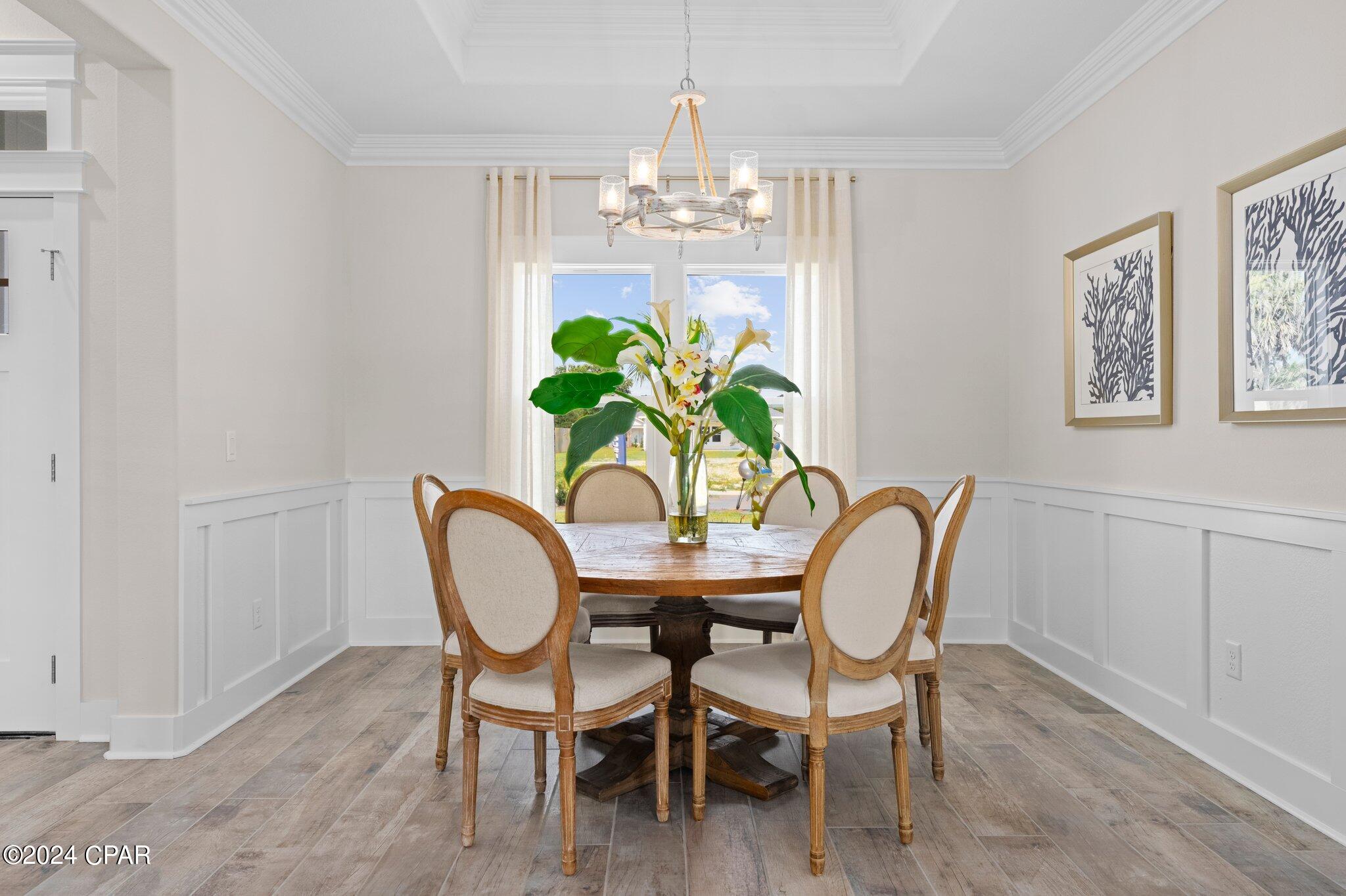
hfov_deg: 73.7
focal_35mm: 24
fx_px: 897
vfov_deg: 53.1
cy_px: 448
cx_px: 673
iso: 500
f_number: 9
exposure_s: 1/10
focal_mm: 24
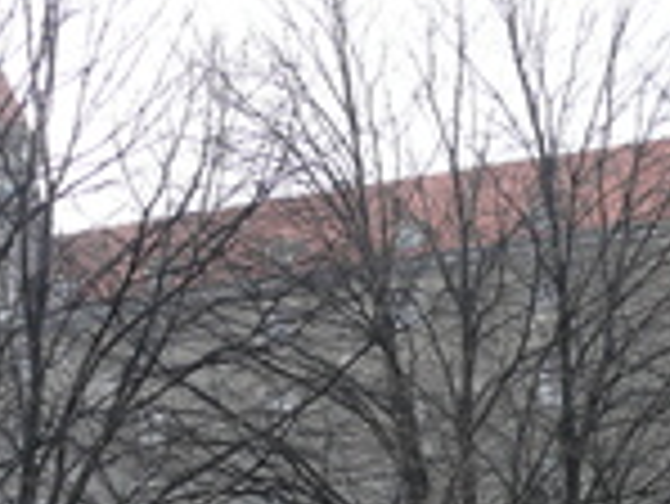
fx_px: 2053
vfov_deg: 13.4
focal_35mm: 106
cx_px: 364
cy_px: 688
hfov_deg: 18.5
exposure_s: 1/160
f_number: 4
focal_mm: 7.5
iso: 100
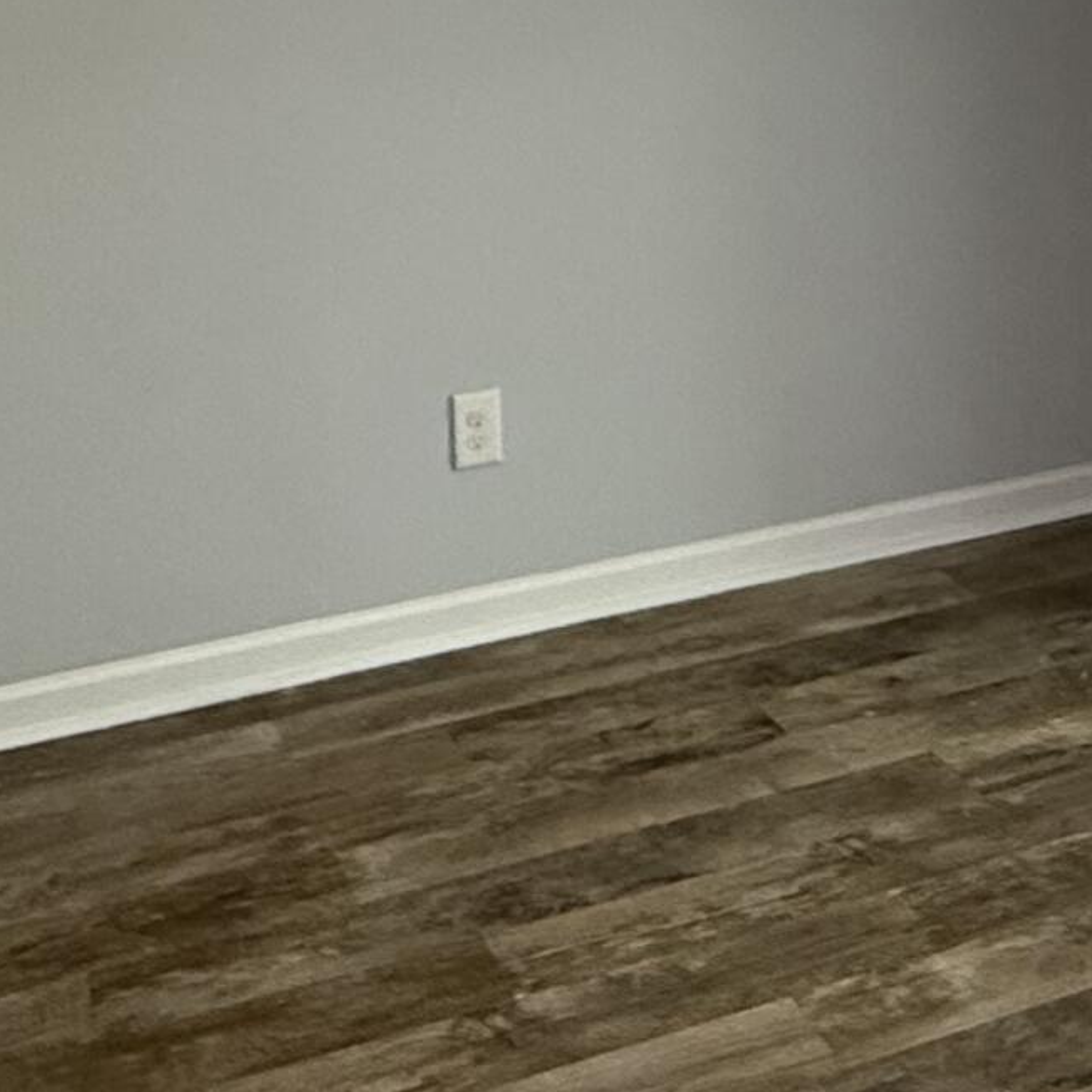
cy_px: -94
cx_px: 711
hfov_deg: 29.9
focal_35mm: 57
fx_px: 2034
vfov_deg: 27.6
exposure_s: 1/120
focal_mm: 2.22
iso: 640
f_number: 2.2
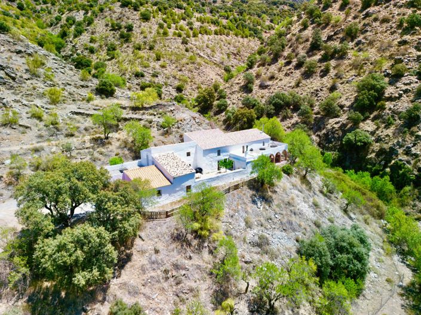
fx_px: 292
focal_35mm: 24
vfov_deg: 56.8
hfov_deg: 71.6
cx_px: 210
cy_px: 158
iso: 110
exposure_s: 1/40
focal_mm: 6.72
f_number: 1.7
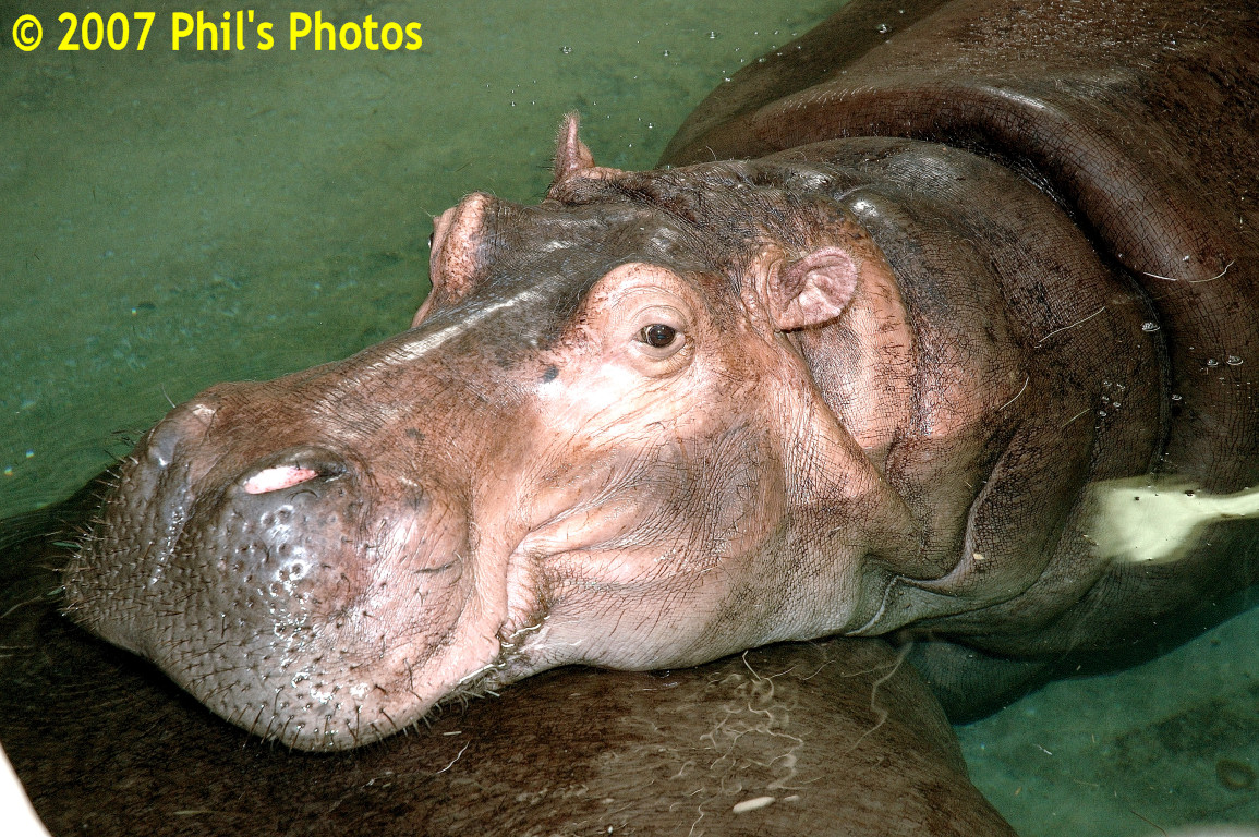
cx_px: 630
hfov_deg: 21.9
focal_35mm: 93
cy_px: 418
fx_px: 3250
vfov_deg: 14.7
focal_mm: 62
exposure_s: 1/60
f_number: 5.6
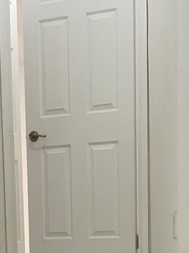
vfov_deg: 19.2
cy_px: 308
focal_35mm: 96
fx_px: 699
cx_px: 93
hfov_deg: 15.4
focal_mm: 3
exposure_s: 1/60
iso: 50
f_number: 1.8
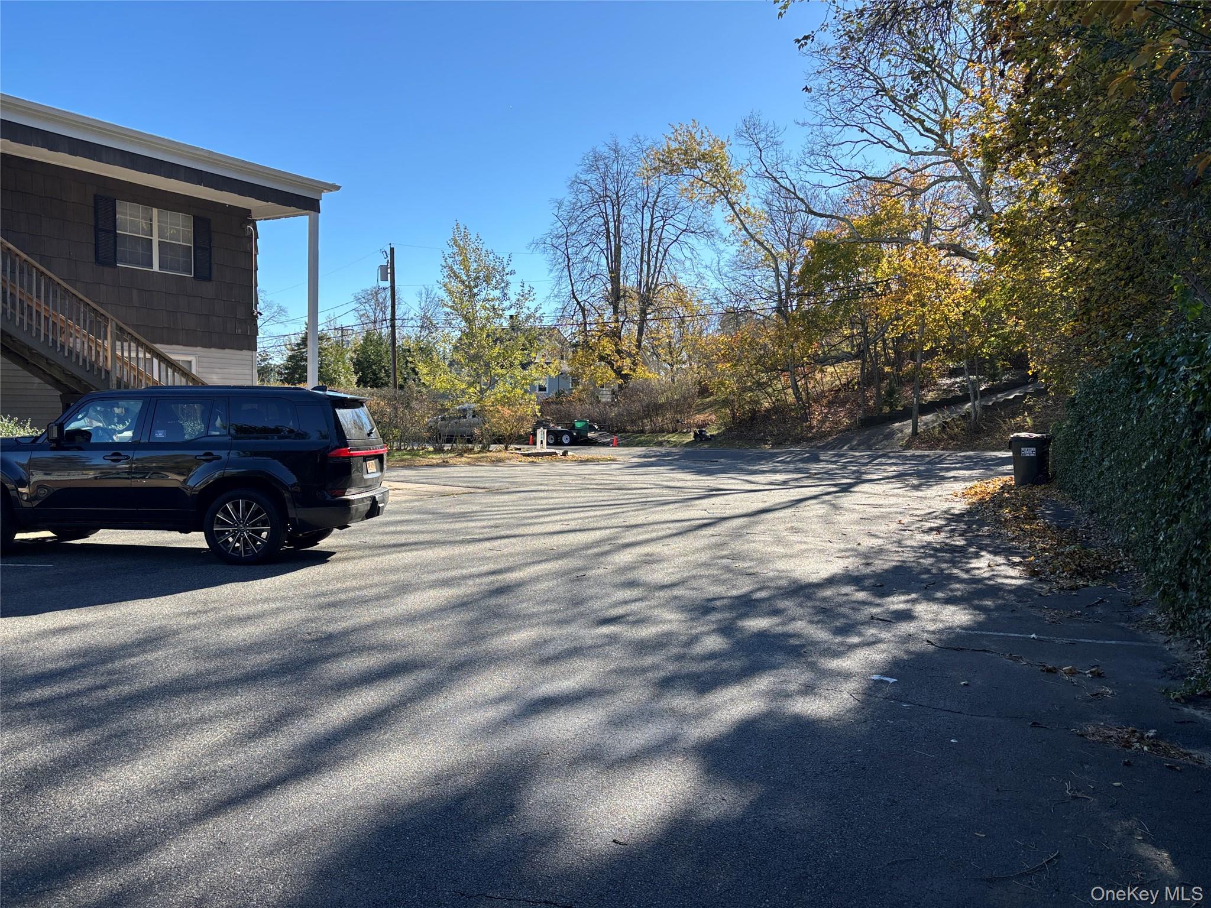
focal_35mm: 26
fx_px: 910
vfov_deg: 53.1
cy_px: 454
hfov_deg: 67.3
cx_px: 606
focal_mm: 5.96
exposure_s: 1/1590
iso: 50
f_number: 1.6
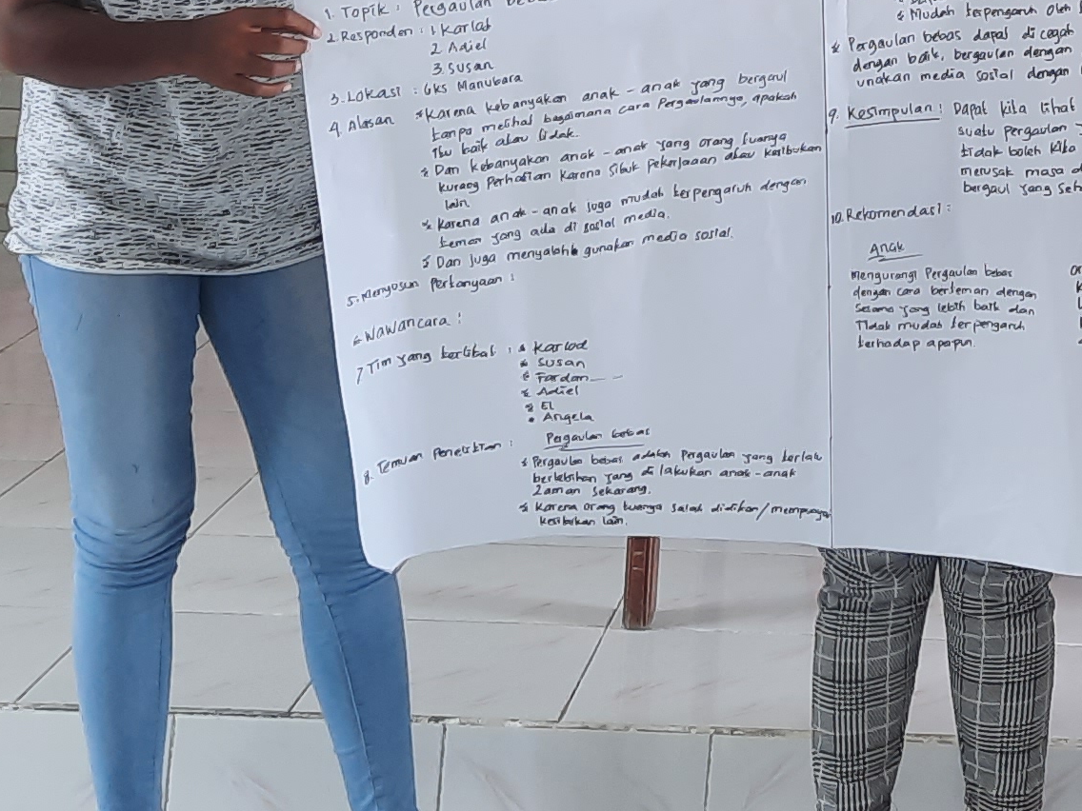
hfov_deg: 21.1
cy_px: -319
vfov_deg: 15.7
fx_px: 2751
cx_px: 1191
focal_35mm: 88
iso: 64
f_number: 2
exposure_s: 1/50
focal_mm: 4.6
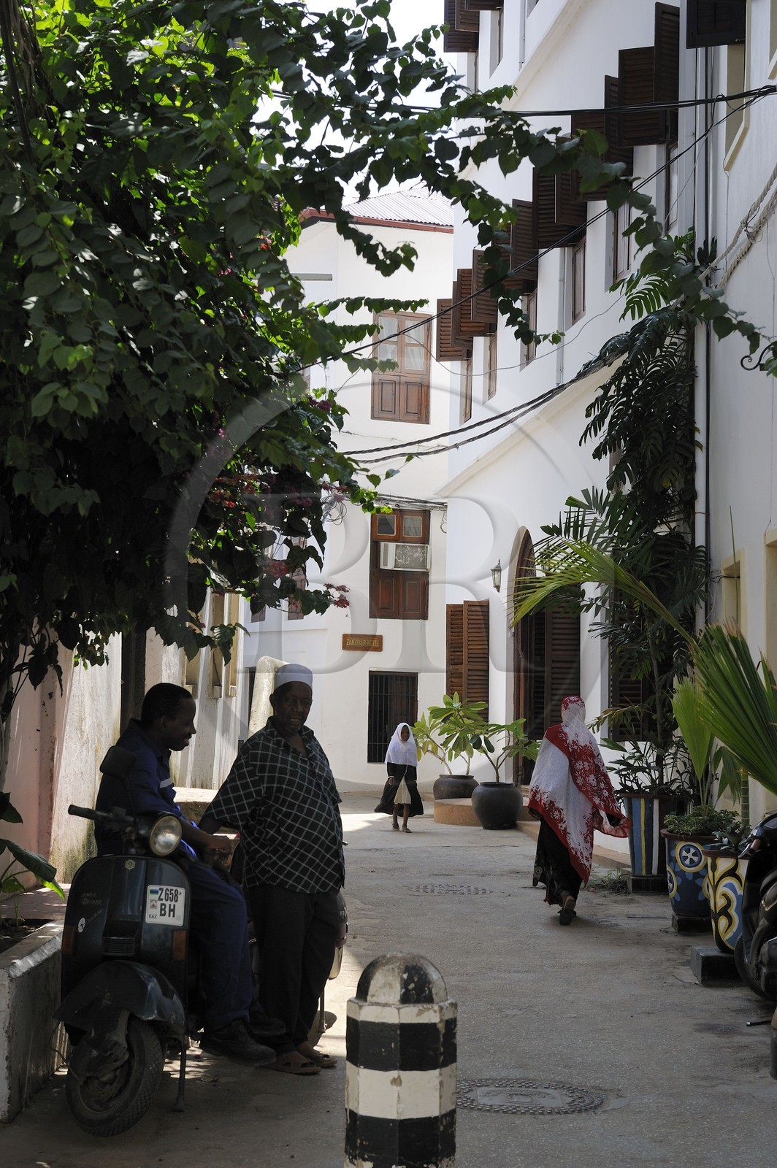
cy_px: 584
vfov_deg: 32.4
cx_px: 388
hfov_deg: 21.9
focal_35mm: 62
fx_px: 2011
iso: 200
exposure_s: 1/200
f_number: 8
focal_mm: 62
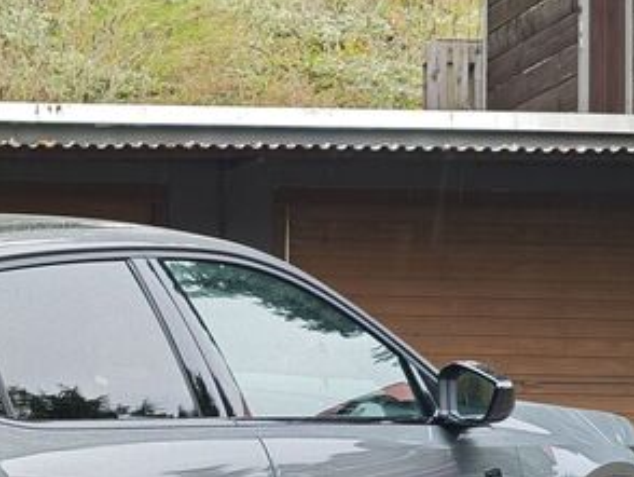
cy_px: 562
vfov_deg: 7.5
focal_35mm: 197
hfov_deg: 9.9
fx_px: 3611
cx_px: -151
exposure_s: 1/100
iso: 125
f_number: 1.8
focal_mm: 11.5
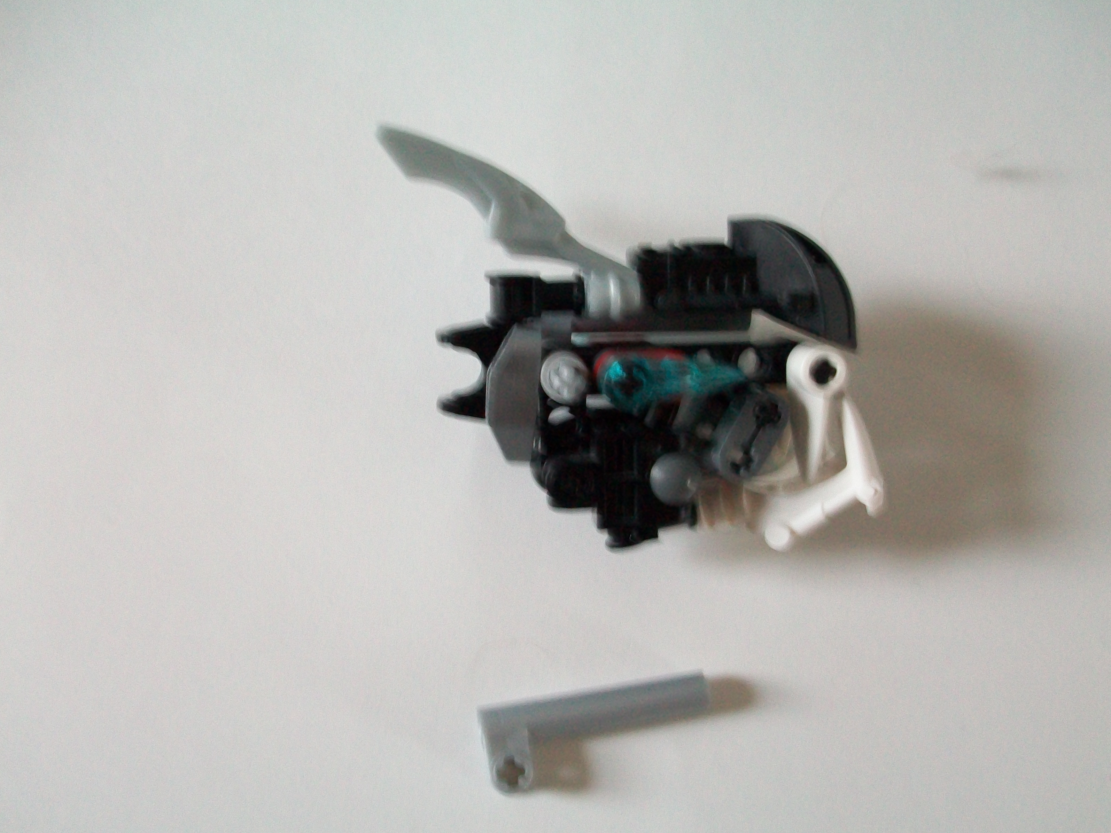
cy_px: 430
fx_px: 1188
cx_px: 569
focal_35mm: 37
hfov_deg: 50.1
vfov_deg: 38.7
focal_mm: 5.7
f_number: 2.8
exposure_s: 1/6
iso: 160
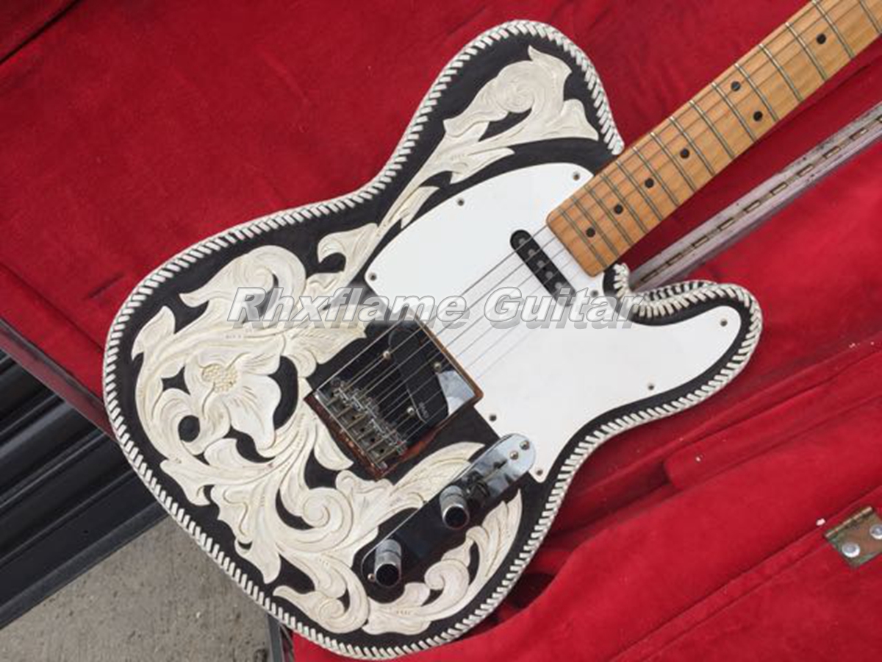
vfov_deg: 48.2
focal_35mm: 29
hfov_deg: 61.7
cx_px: 441
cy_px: 331
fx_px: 739
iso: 32
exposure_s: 1/412
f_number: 2.2
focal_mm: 4.15
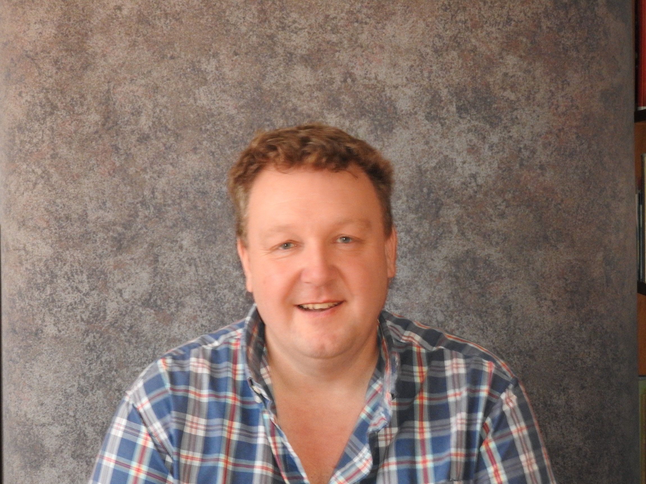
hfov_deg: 27.8
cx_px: 323
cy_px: 242
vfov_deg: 21.0
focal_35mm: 70
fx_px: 1306
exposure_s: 1/2.5
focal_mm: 12.5
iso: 800
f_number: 4.5
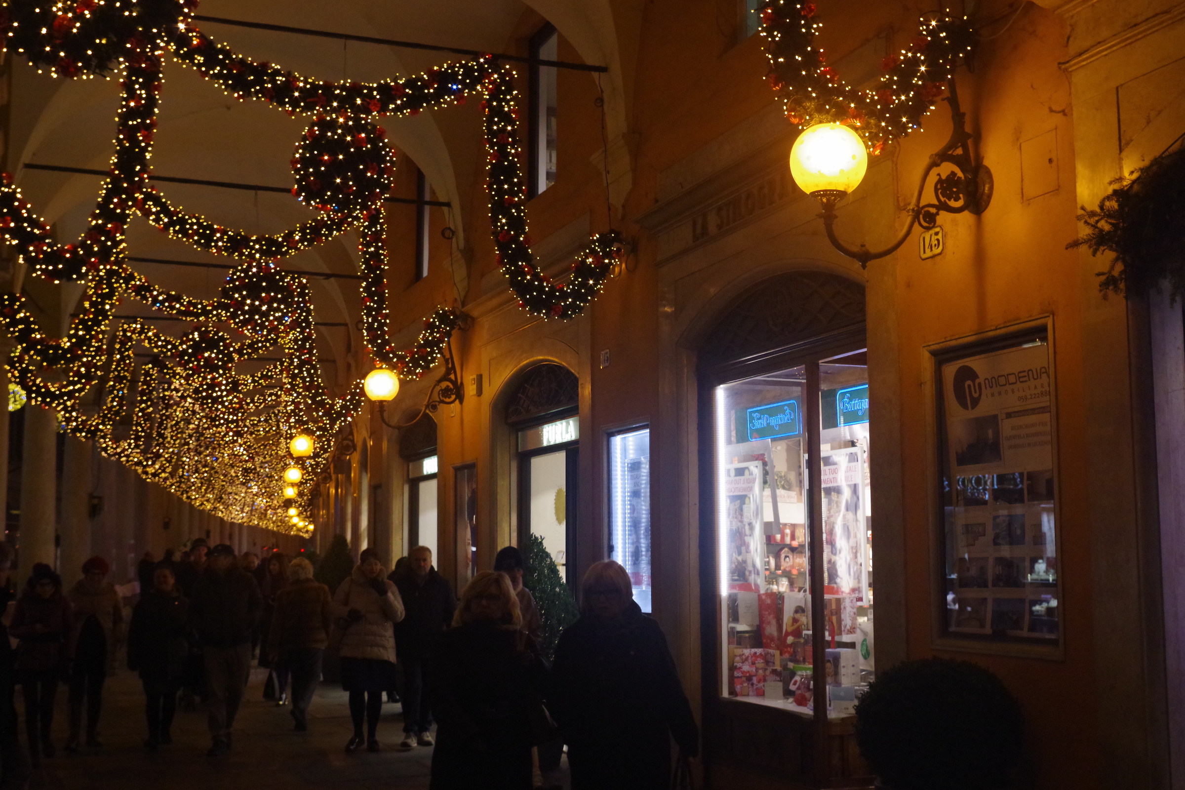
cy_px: 395
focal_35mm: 46
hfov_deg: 42.7
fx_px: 1514
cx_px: 592
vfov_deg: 29.2
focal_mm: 30.63
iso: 3200
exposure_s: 1/60
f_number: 8
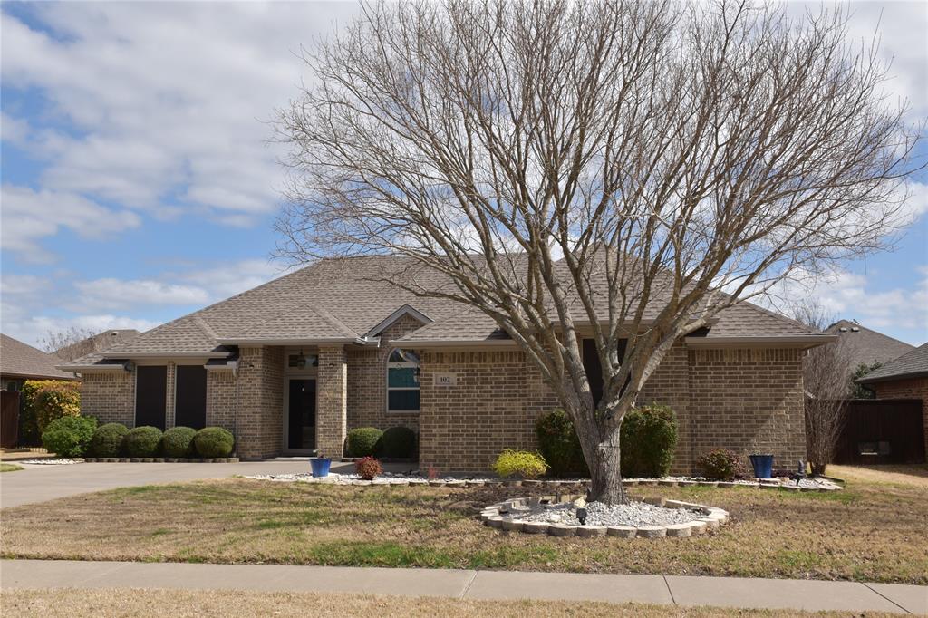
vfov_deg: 38.3
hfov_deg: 55.1
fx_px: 889
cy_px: 309
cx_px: 464
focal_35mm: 34
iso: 100
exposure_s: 1/200
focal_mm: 23
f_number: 10
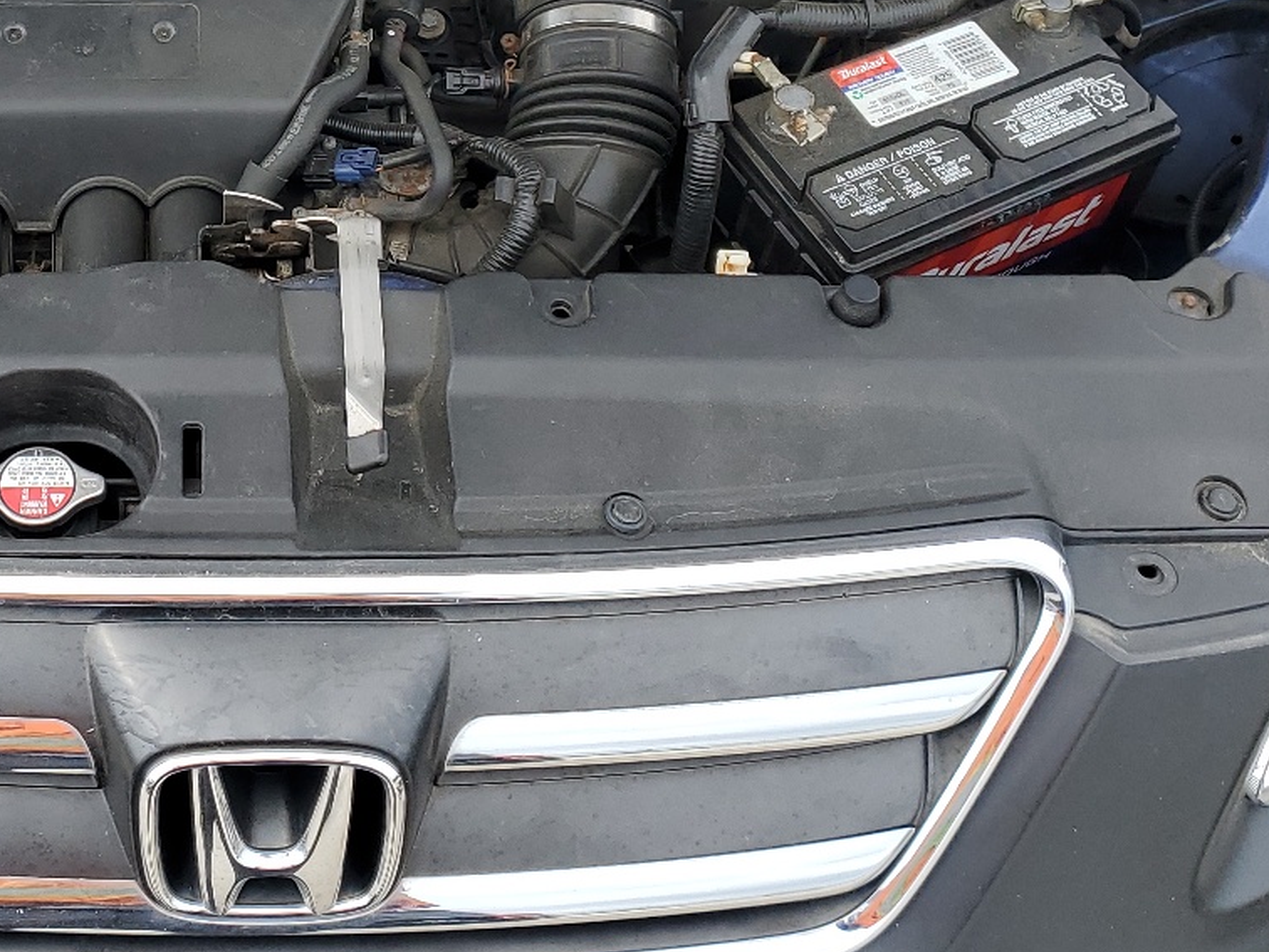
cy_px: 5
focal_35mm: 55
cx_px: 183
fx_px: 2016
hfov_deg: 33.5
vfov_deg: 25.3
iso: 50
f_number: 1.5
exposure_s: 1/1429
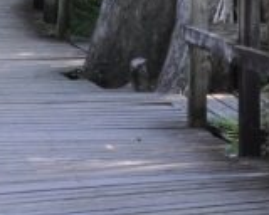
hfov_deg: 5.4
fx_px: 2874
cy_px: -267
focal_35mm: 361
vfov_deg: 4.2
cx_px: 203
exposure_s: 1/60
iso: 500
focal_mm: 40
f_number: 4.5
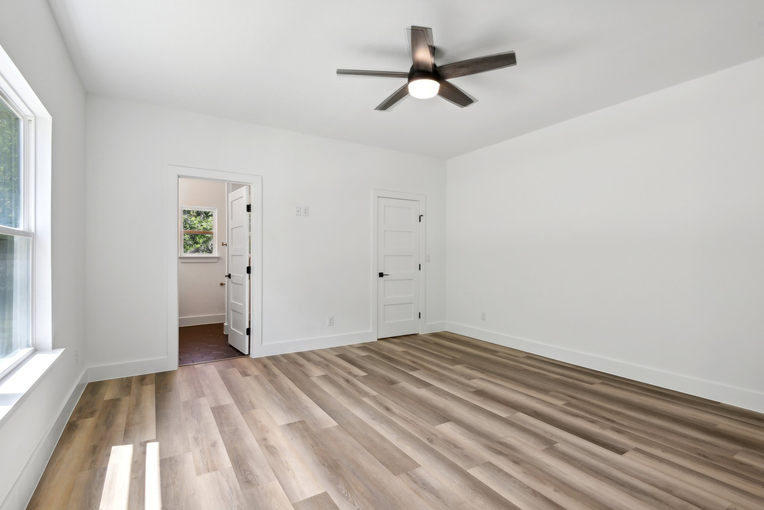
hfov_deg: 93.3
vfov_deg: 70.5
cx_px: 382
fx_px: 361
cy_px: 255
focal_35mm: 17
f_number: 8
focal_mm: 17
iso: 400
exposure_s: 1/20
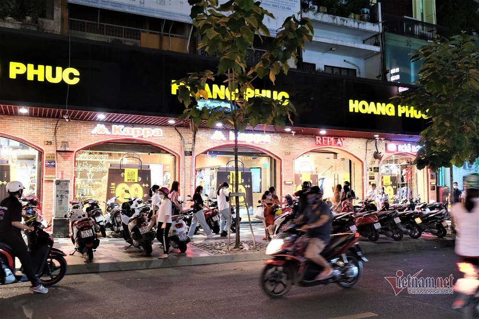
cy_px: 160
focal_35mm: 33
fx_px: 439
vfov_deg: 39.9
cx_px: 240
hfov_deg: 57.2
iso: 2500
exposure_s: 1/60
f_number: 3.2
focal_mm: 22.3
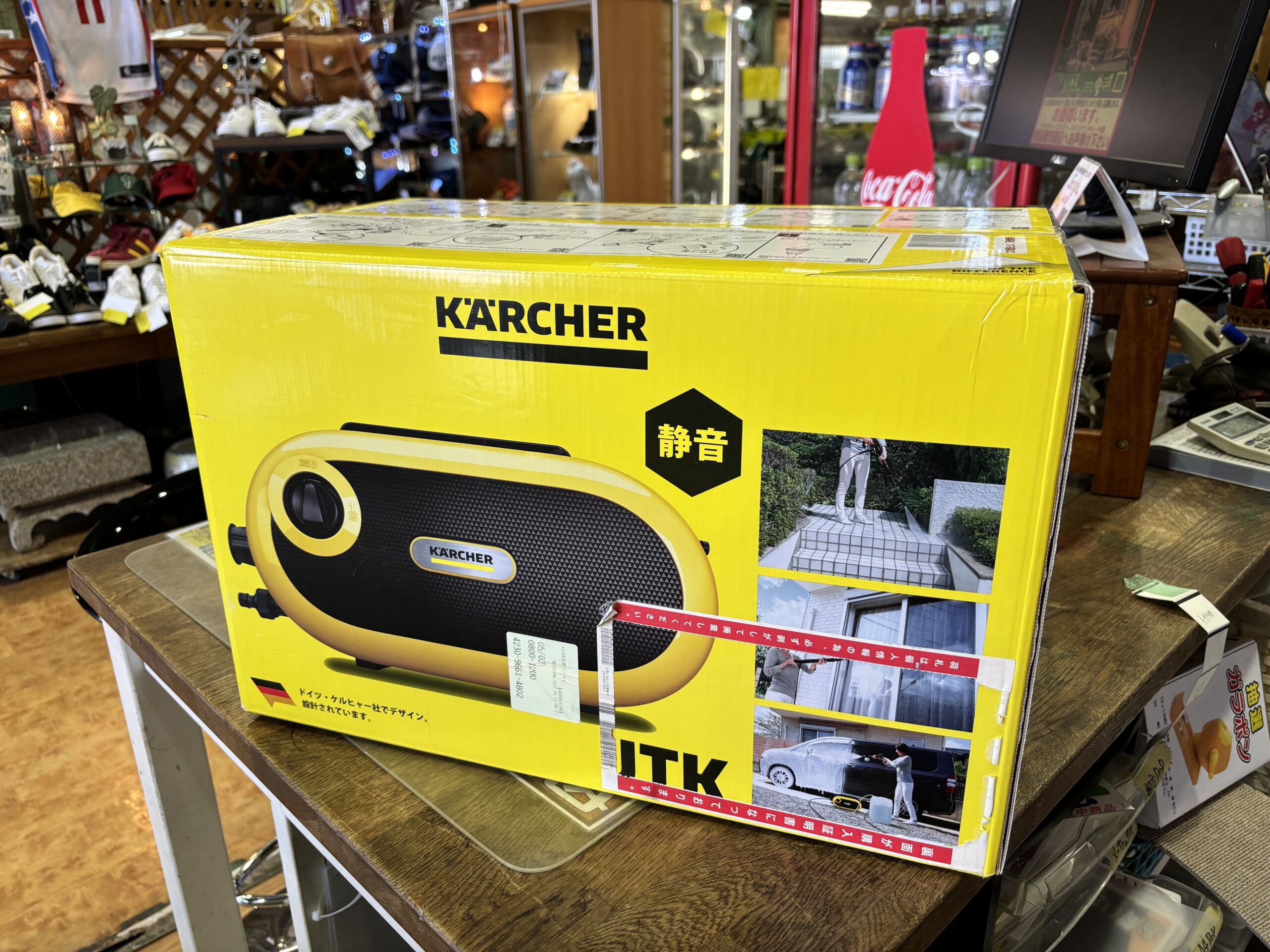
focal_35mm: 26
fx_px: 954
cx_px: 635
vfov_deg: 53.1
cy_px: 476
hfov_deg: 67.3
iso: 100
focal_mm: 5.96
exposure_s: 1/100
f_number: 1.6
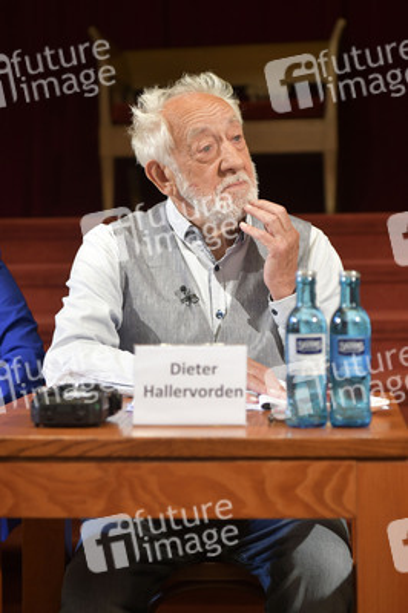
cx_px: 204
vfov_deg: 28.9
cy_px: 306
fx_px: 1192
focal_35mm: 70
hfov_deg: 19.4
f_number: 2.8
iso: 1250
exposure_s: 1/200
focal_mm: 70
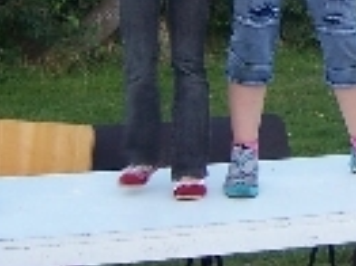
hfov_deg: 13.5
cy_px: -84
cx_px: 448
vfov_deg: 10.3
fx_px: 1449
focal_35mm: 141
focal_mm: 6.2
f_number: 2.8
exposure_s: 1/40
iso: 80
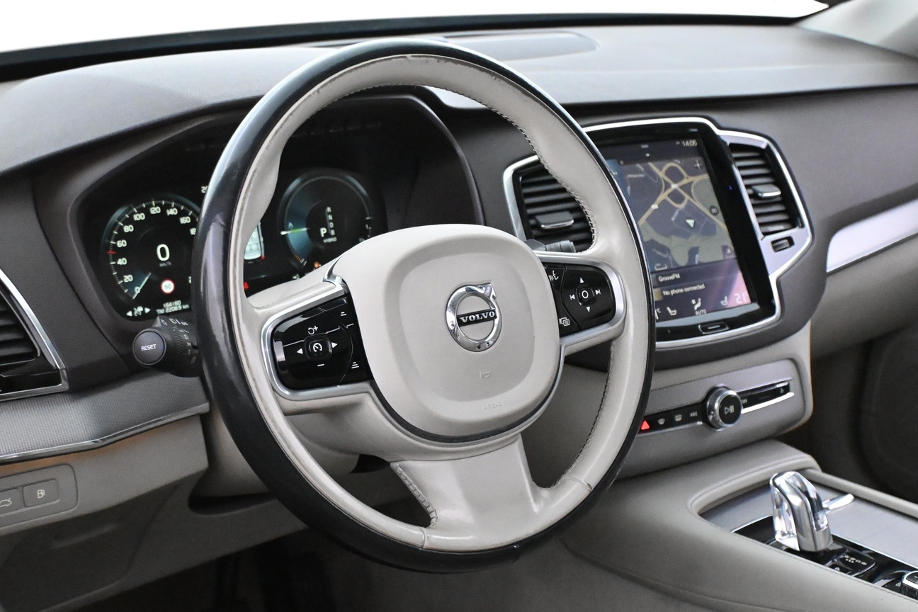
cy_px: 311
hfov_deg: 42.8
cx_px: 472
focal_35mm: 46
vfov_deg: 29.3
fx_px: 1171
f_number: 4.2
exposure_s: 1/60
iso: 9000
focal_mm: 24.5
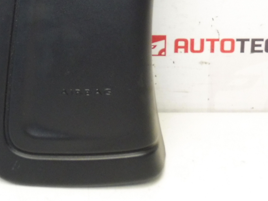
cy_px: -53
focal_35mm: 72
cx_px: 65
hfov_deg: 26.7
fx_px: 557
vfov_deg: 19.1
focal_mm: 4.3
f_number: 3.5
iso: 200
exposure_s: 1/60
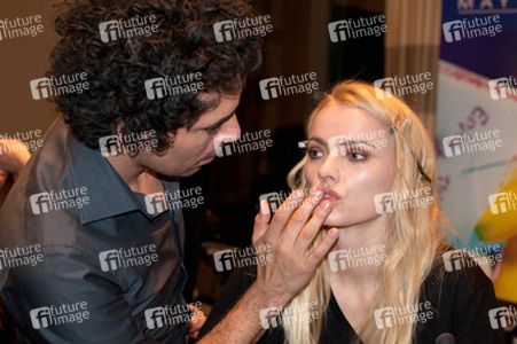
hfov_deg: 37.9
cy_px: 172
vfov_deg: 25.7
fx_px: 753
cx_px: 258
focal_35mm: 52
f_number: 2.8
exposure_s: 1/100
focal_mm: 35
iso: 320
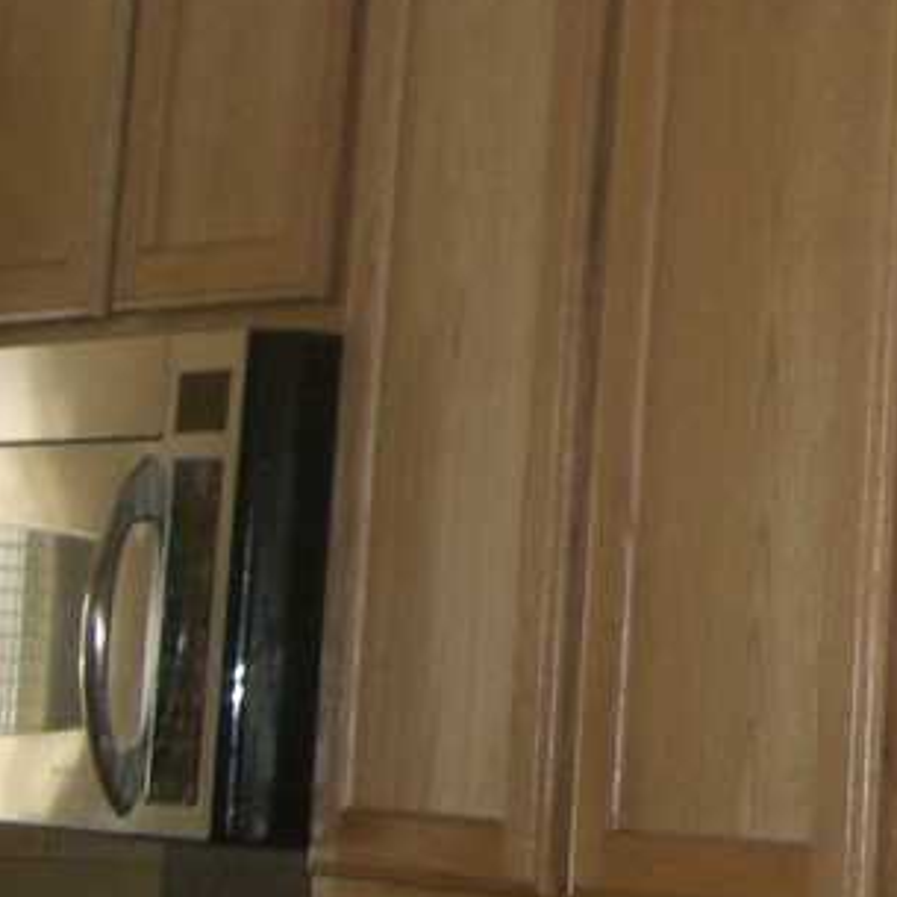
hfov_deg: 10.9
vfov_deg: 11.8
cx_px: 1719
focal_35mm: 147
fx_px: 4310
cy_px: 41
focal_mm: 6.2
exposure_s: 1/60
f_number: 2.7
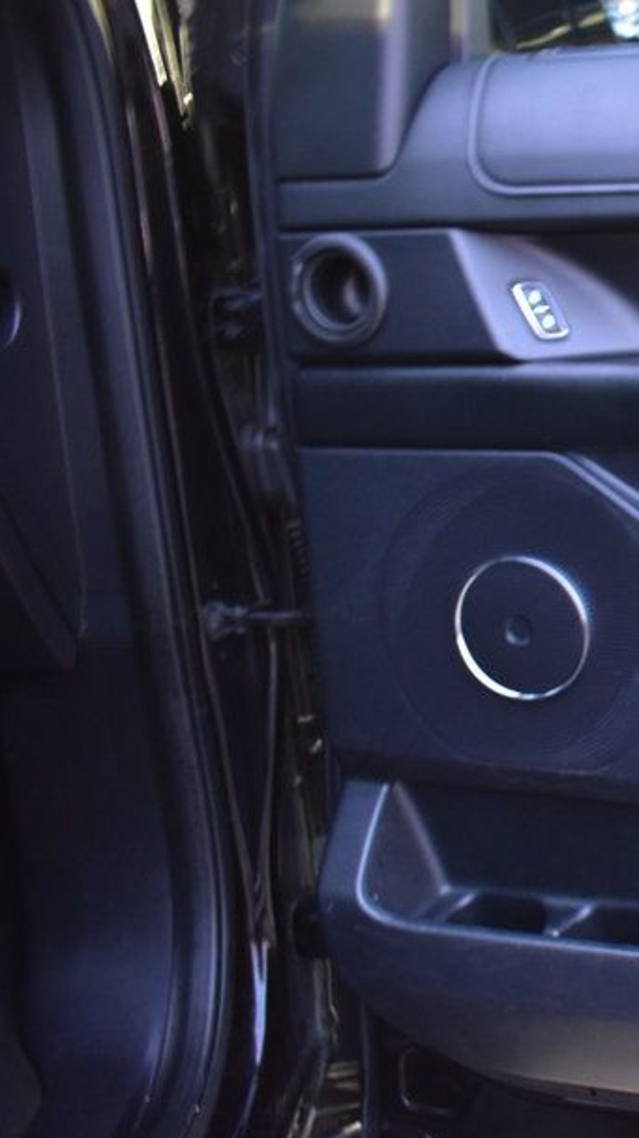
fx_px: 1598
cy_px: 572
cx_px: 958
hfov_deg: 19.7
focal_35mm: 53
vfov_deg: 39.2
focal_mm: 20
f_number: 3.5
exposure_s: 1/1.6
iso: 1600
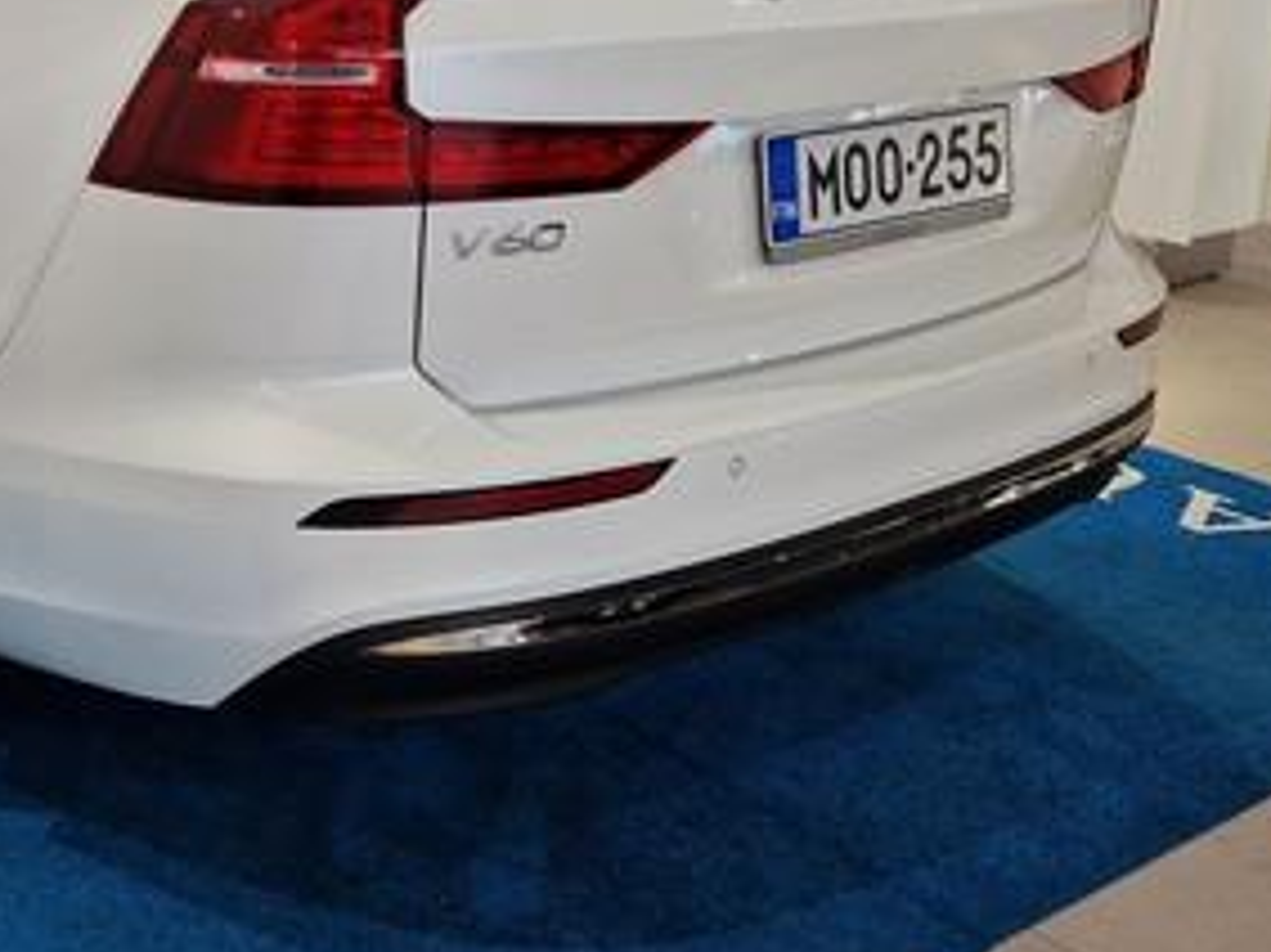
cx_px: 332
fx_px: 1908
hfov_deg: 36.1
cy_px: 211
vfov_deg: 27.5
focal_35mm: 52
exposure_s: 1/180
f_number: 1.8
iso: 50
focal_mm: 5.4
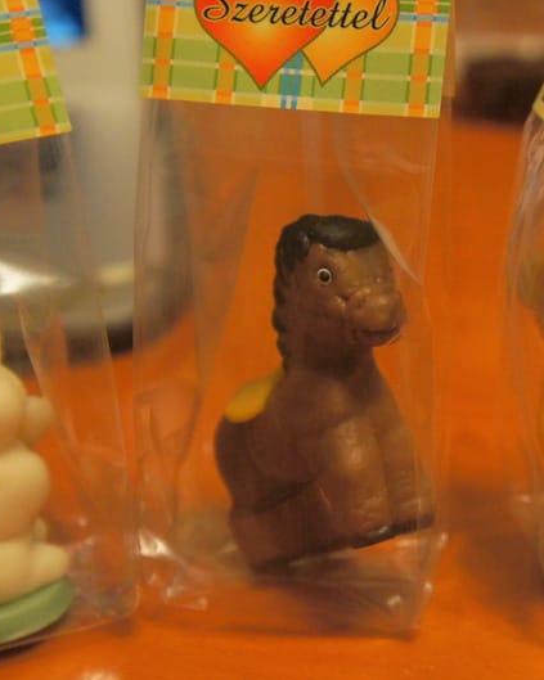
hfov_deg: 25.0
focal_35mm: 61
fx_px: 1228
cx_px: 277
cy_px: 339
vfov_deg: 31.0
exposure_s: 1/50
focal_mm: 29
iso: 1250
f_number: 4
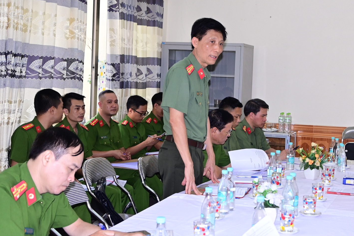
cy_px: 97
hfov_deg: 34.3
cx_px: 218
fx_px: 570
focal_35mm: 58
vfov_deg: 23.4
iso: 1250
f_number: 4
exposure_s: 1/200
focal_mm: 28
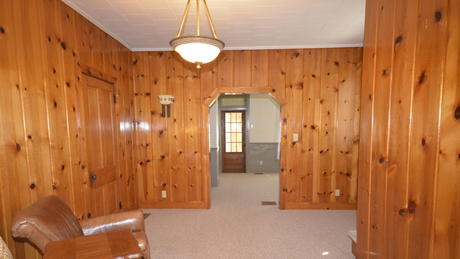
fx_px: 281
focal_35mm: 23
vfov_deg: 49.1
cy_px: 158
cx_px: 232
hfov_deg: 78.7
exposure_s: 1/60
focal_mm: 14
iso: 2500
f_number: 4.8
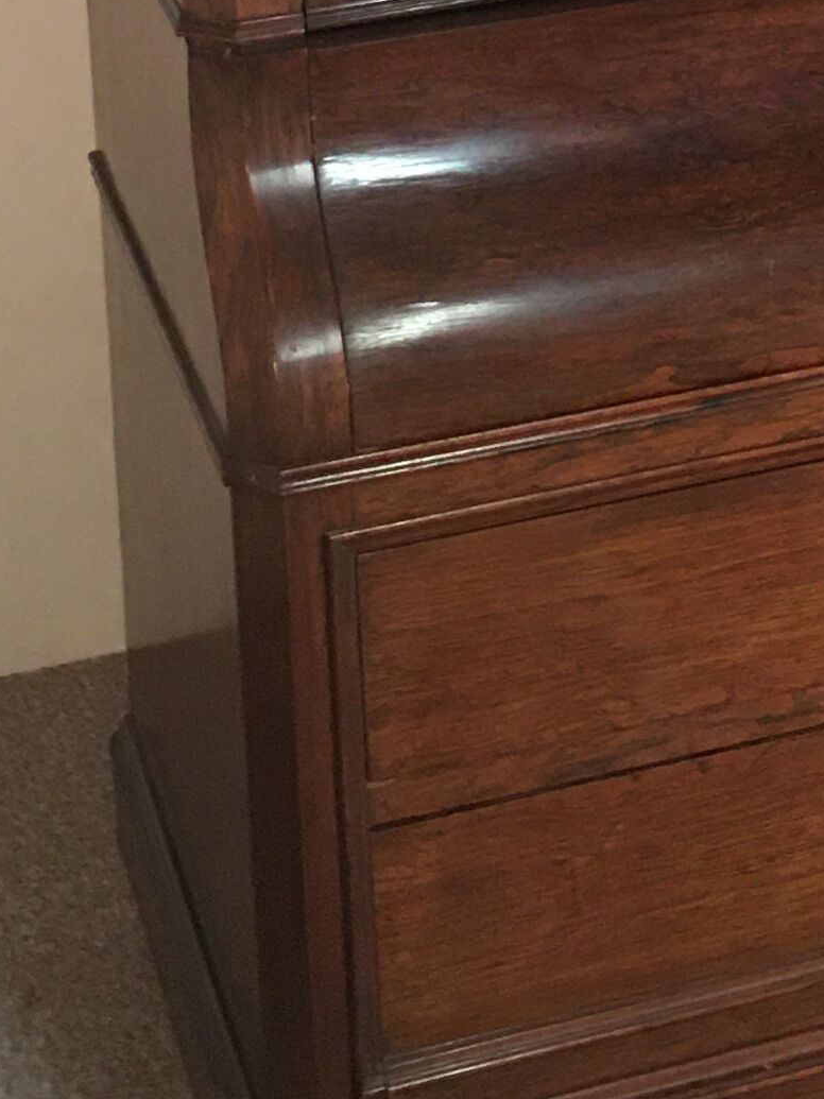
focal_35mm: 113
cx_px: 835
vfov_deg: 15.6
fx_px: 3587
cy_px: -693
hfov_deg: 12.9
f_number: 2.2
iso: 125
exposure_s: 1/17
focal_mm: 4.15
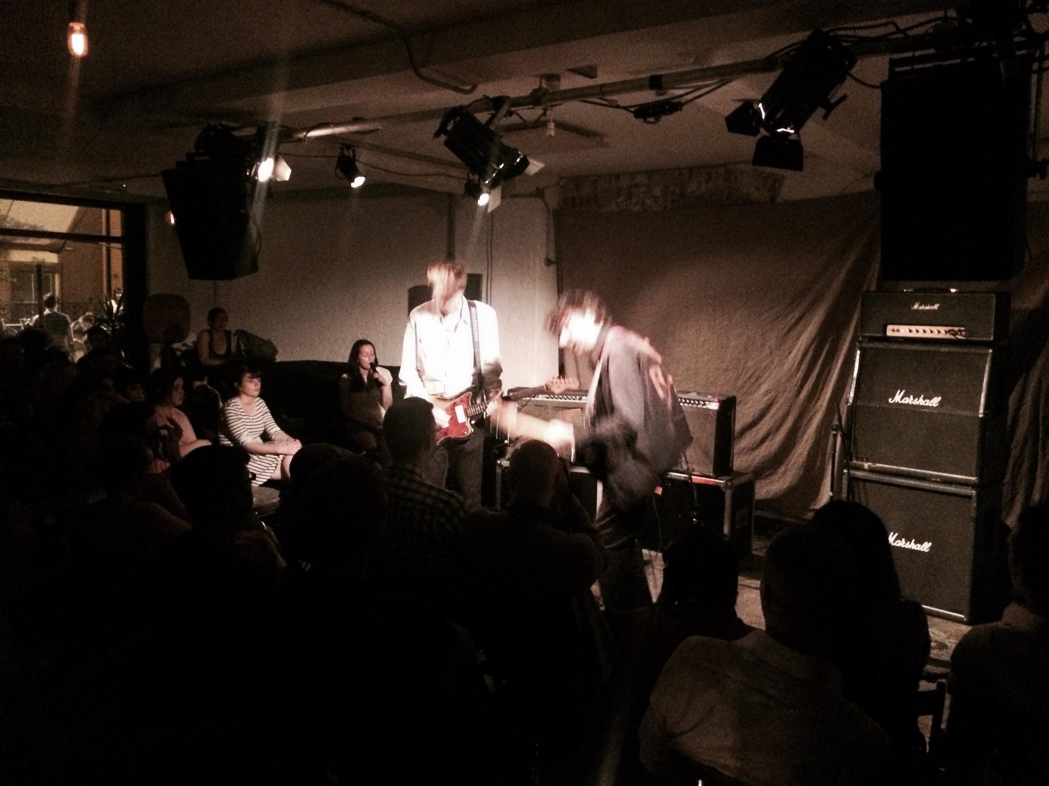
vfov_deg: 46.8
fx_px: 909
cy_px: 393
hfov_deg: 60.0
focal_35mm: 30
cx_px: 524
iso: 2500
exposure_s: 1/15
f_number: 2.2
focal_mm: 4.12
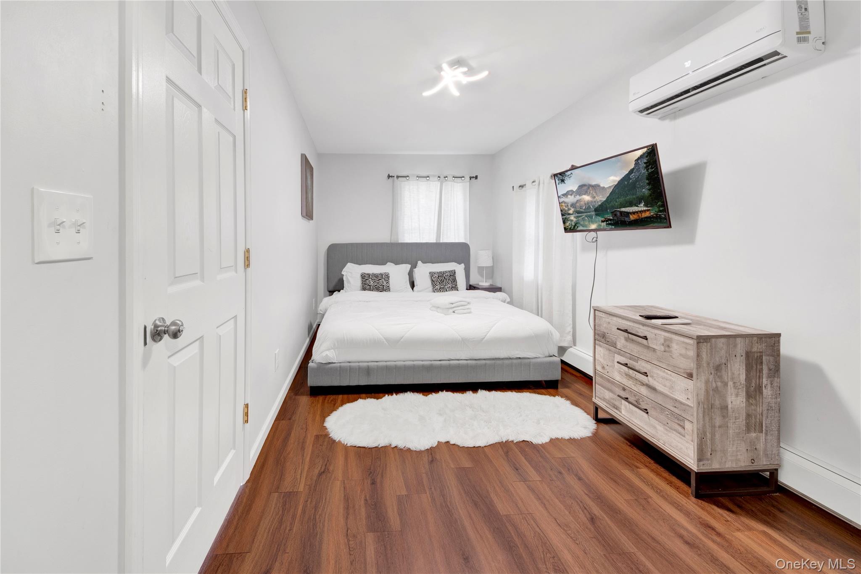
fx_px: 287
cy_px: 287
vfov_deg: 90.0
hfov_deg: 112.6
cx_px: 430
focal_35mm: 12
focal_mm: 8
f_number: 8
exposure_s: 2.5
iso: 100
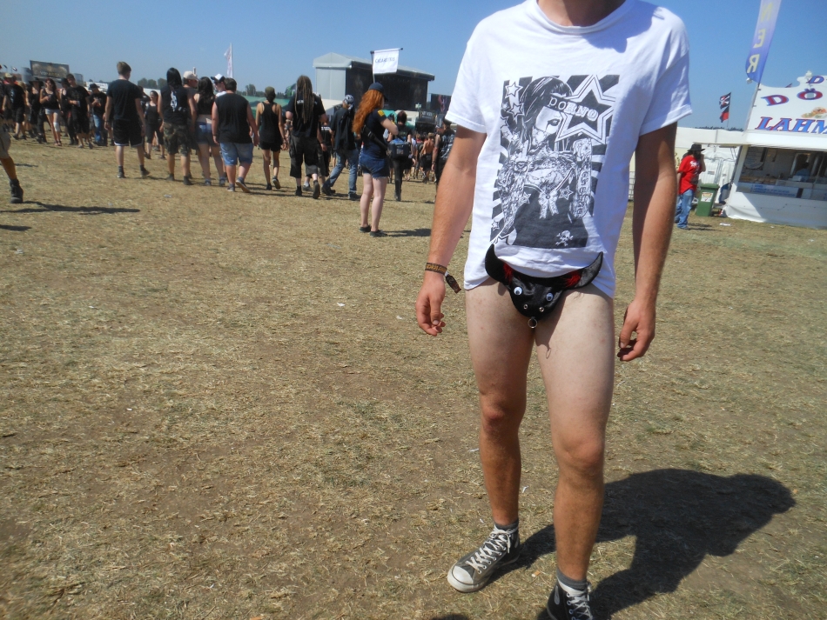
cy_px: 310
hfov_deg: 69.4
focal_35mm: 25
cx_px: 414
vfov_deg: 54.9
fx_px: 597
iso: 80
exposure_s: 1/1500
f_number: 3.2
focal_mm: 4.5
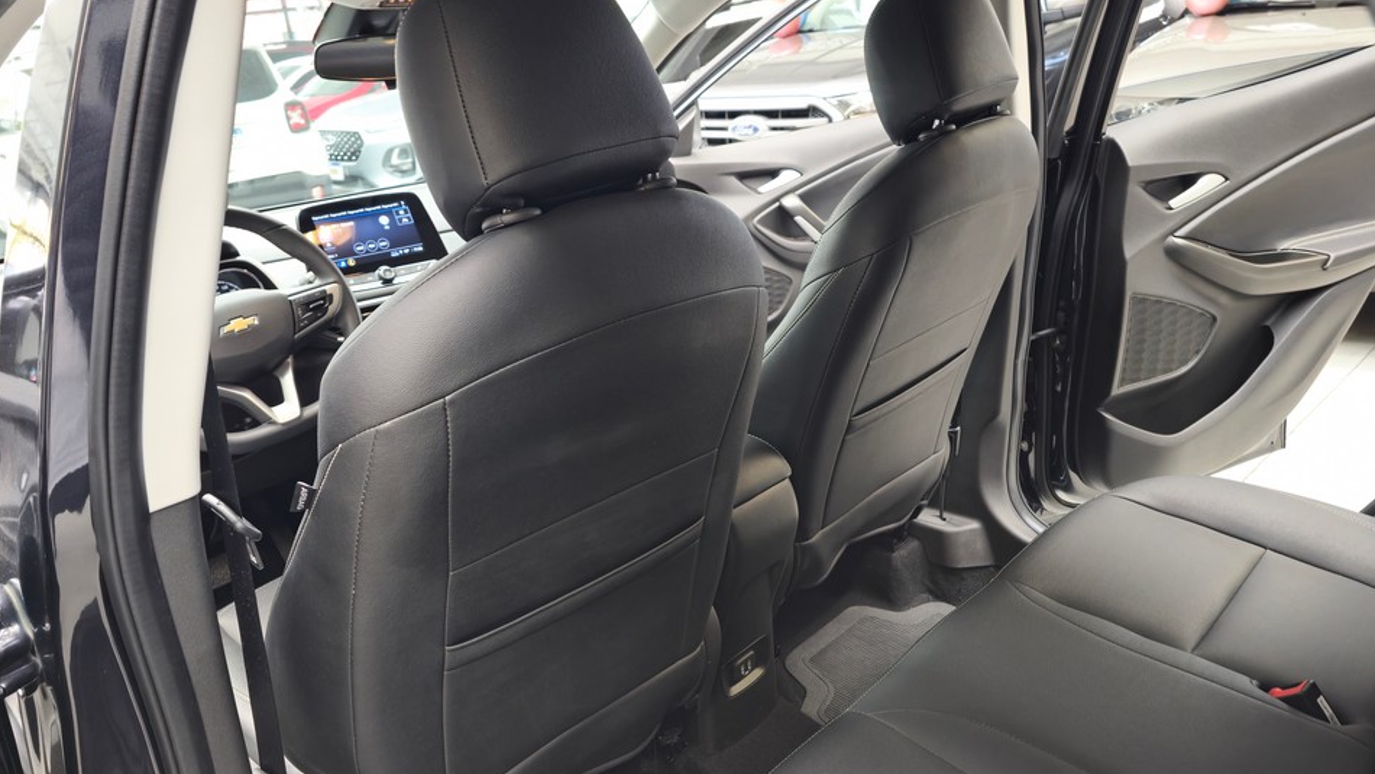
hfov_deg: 69.8
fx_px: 985
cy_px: 409
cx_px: 666
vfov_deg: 42.9
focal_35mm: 27
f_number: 1.7
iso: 125
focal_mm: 6.3
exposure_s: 1/60
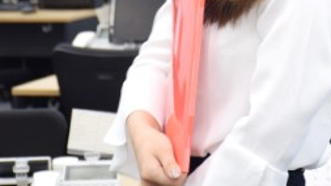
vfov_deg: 5.4
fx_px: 1956
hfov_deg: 9.6
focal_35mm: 223
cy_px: -86
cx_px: 263
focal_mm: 56
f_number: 4.8
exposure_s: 1/13
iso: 250
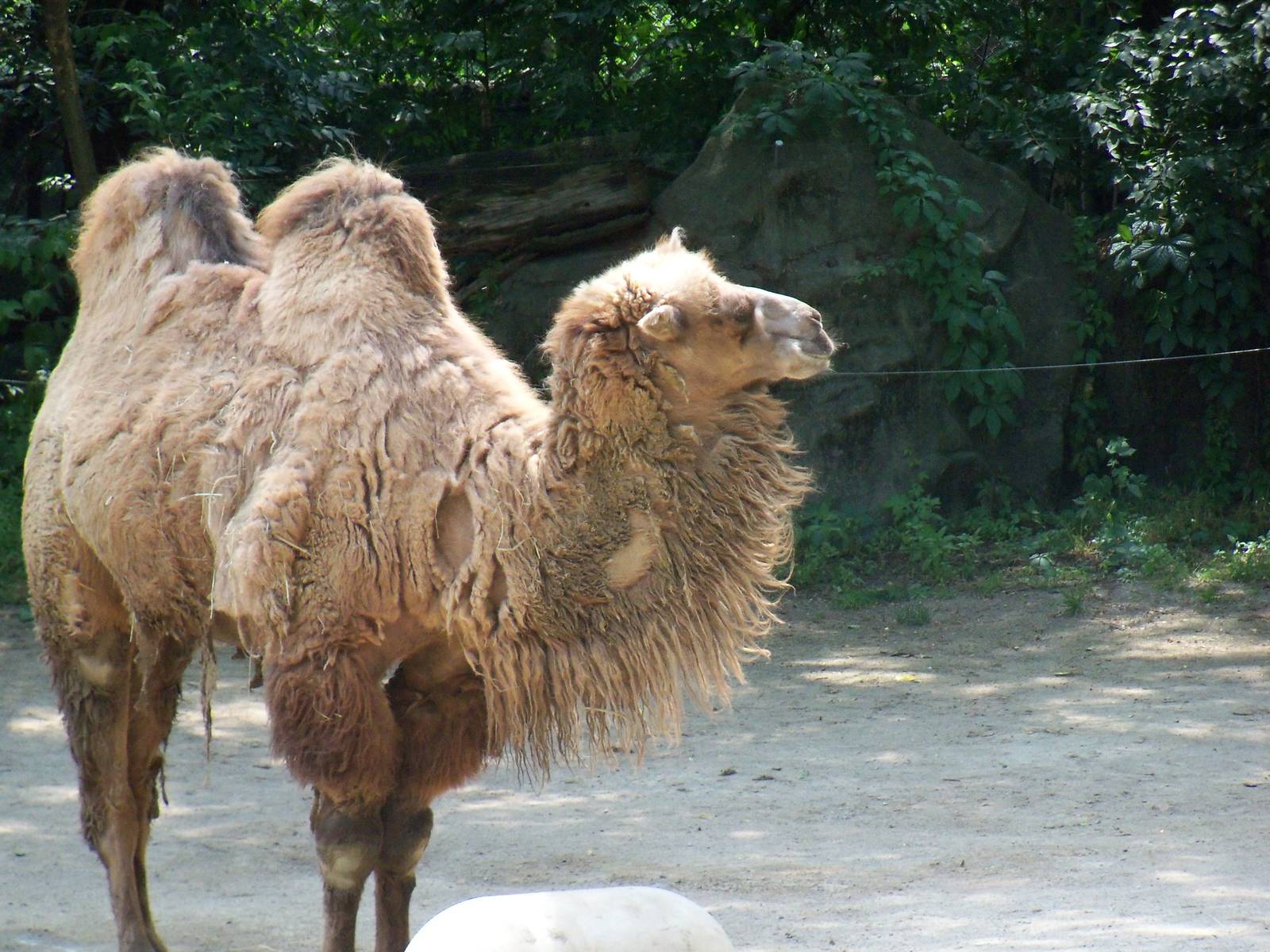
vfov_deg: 7.2
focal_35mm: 207
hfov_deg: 9.6
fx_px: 7594
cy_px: 476
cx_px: 635
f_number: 4.4
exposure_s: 1/500
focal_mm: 36.6
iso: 400
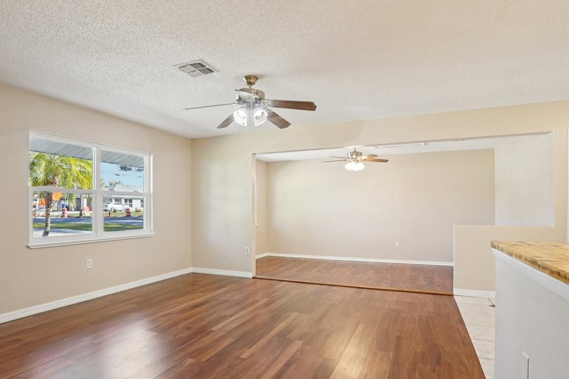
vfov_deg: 61.8
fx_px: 316
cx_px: 272
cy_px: 206
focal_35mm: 20
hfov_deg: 83.9
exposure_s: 1/13
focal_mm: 17
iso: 400
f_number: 9
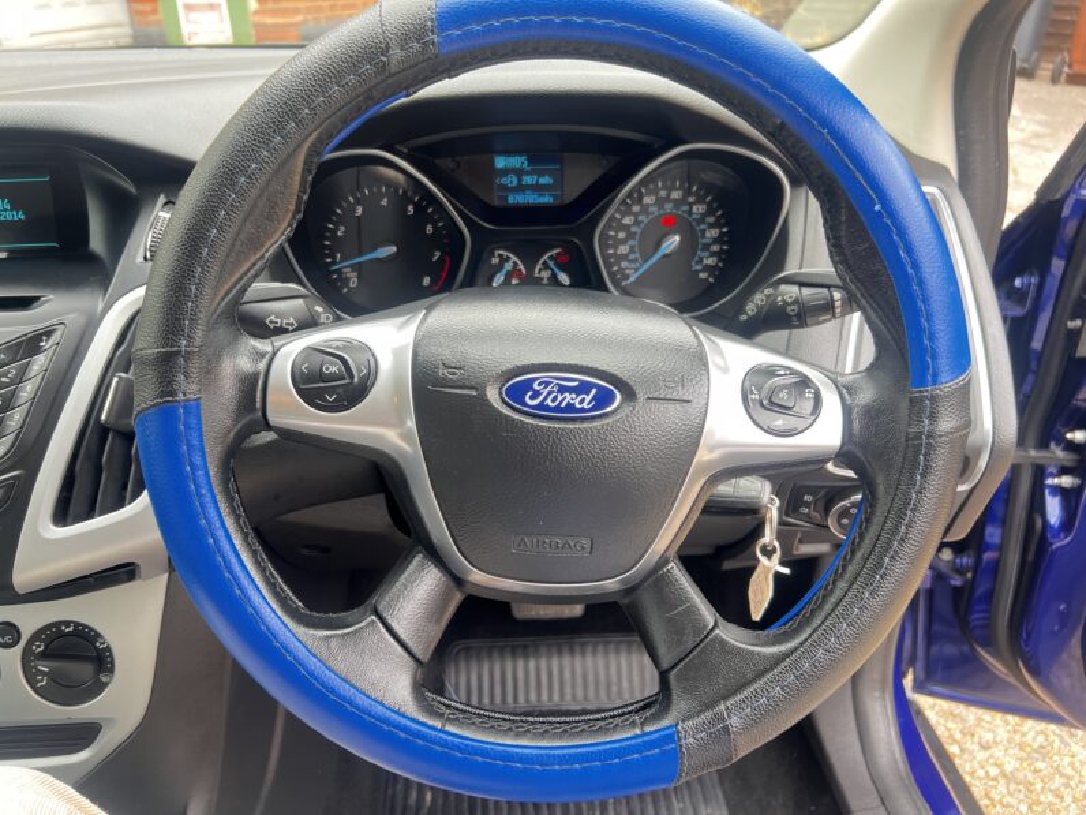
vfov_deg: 53.1
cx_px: 543
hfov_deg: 67.3
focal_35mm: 26
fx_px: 816
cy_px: 408
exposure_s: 1/106
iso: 125
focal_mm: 5.7
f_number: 1.5
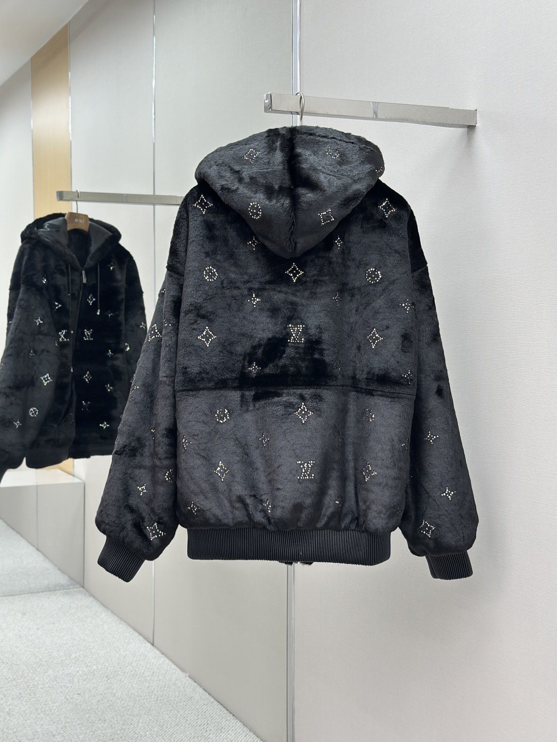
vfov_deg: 39.7
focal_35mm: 48
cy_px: 371
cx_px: 278
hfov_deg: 30.3
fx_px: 1030
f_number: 1.78
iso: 80
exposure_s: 1/175
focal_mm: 6.86
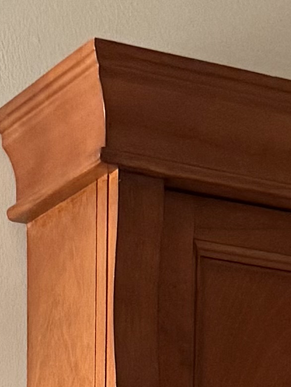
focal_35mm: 175
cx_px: 158
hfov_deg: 8.5
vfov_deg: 8.3
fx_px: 1960
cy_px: 1363
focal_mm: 6.76
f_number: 1.78
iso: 250
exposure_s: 1/60
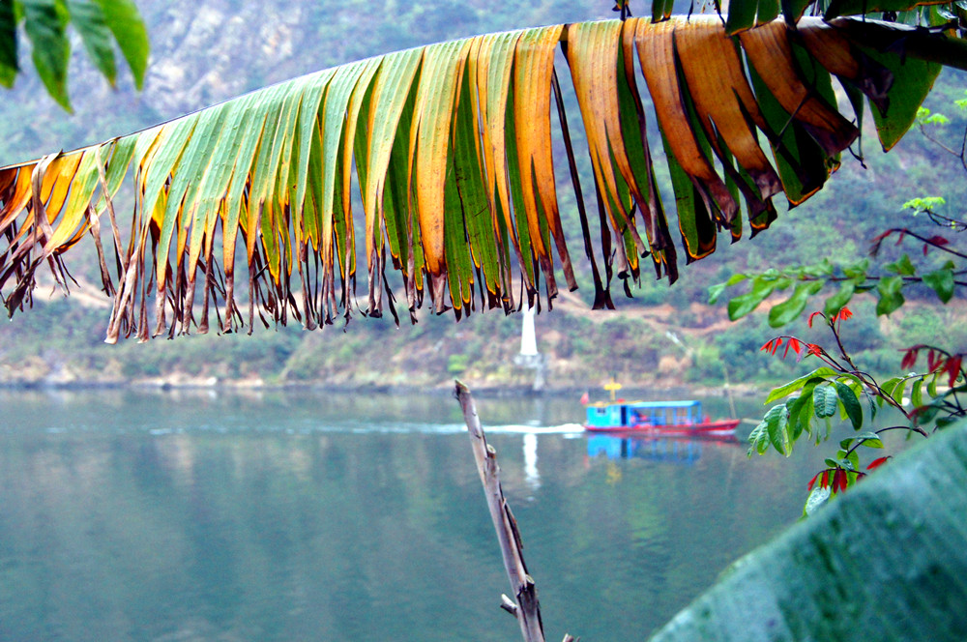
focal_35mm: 52
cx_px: 484
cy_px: 321
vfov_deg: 25.7
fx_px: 1408
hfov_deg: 37.9
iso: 1600
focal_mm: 35
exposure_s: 1/125
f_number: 5
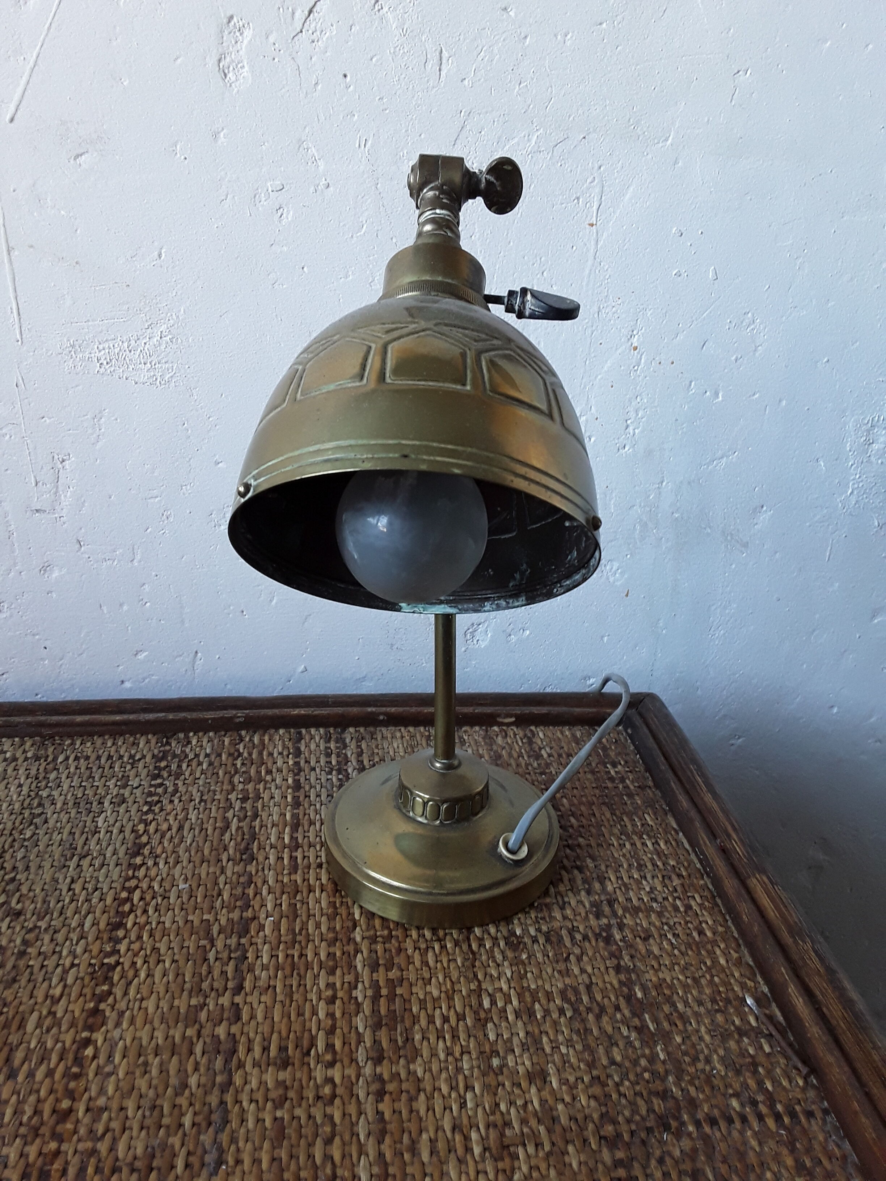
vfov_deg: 65.3
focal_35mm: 27
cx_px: 443
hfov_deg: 51.4
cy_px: 590
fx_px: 921
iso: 64
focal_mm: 2.91
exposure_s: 1/33
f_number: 1.9
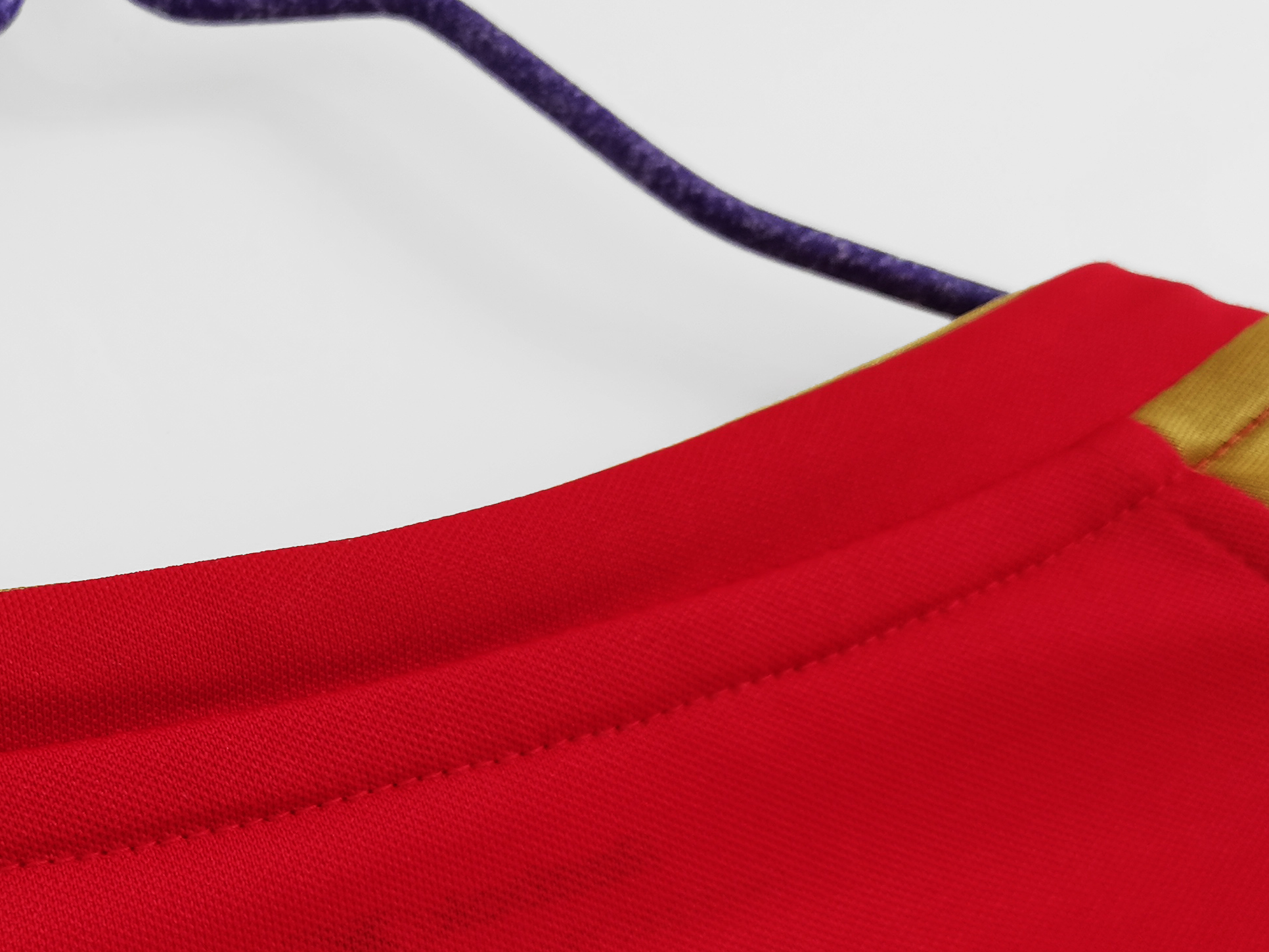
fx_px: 2273
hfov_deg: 30.0
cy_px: 763
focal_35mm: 62
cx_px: 161
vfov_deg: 23.3
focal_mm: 5.58
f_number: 1.8
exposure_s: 1/100
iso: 160
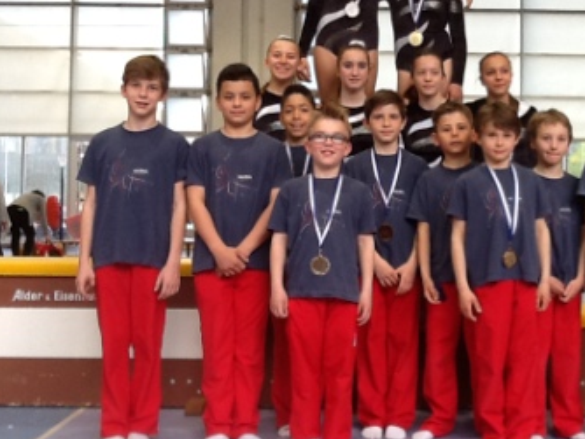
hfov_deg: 32.5
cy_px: 178
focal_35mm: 59
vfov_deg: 24.8
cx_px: 373
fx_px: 998
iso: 50
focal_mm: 2.03
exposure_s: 1/40
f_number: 2.4
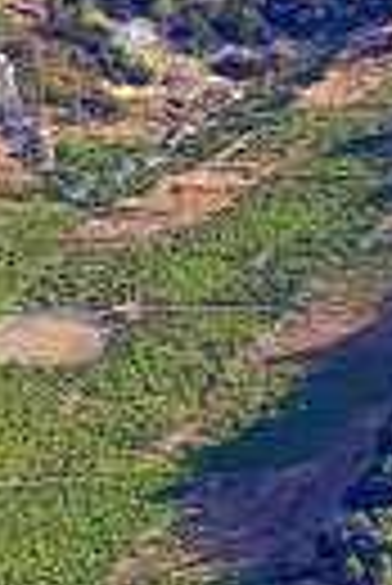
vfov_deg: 1.4
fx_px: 23453
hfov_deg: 1.0
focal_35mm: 1440
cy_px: 421
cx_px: -574
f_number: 4.8
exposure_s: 1/2500
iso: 640
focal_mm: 125
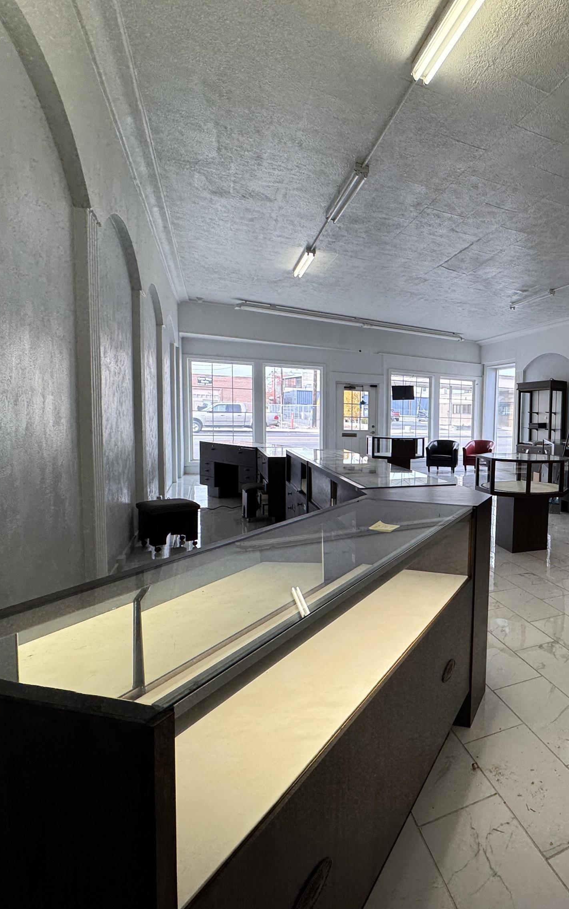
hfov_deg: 52.5
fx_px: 496
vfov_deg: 85.1
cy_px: 458
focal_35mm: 20
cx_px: 512
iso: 50
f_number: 2.2
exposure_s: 1/120
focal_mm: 2.22
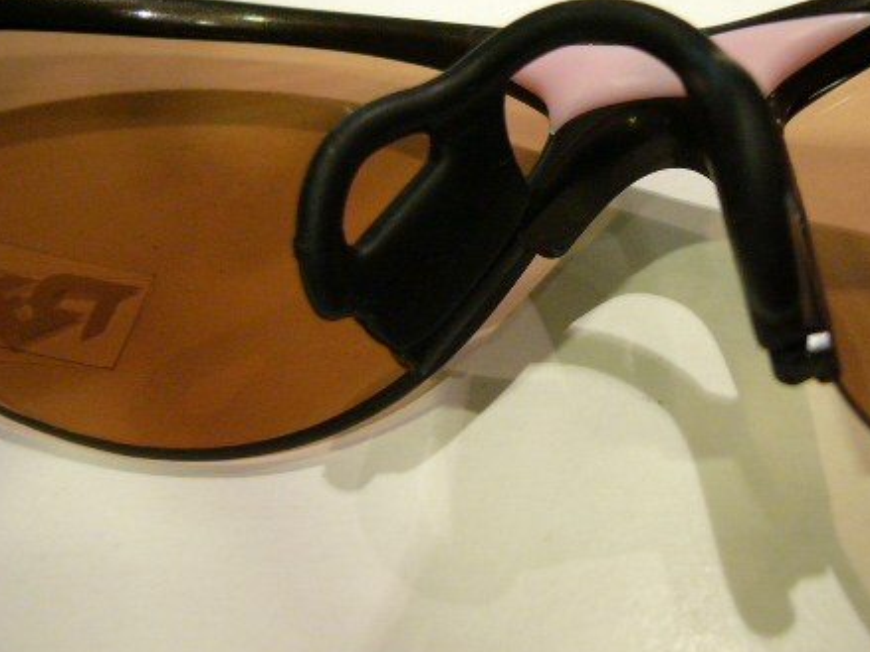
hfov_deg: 36.8
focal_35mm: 51
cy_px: 228
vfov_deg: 28.4
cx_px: 626
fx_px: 1281
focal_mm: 5.8
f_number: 2.8
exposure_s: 1/30
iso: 200
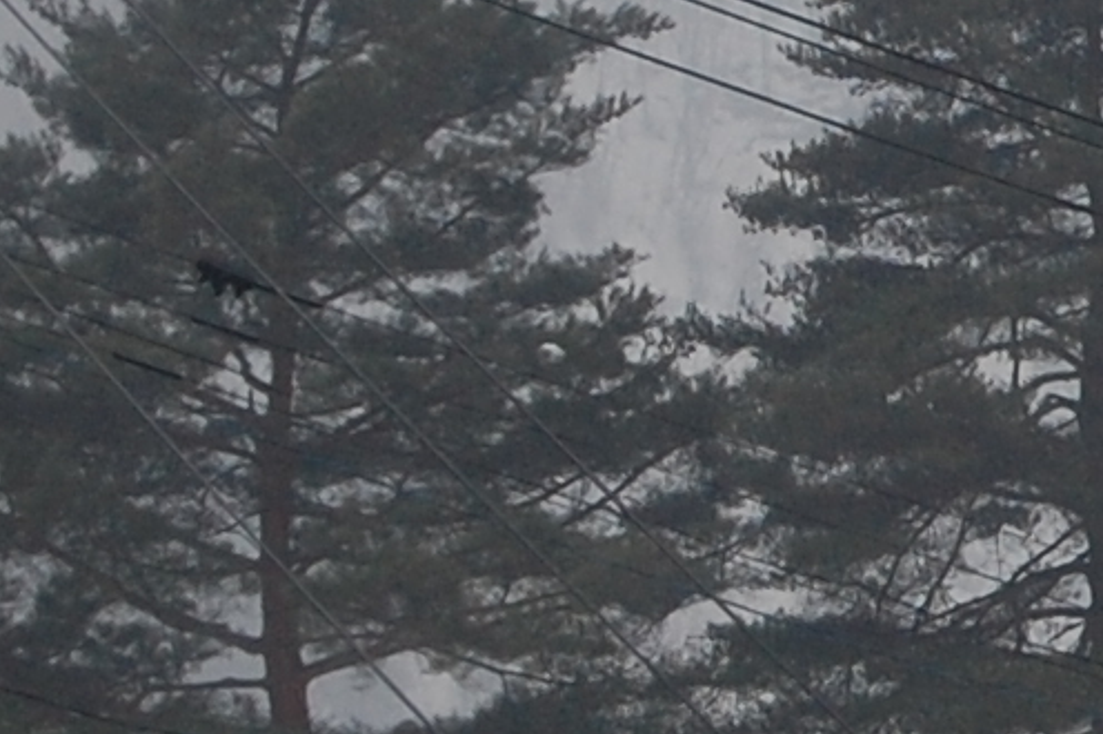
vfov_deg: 2.7
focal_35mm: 500
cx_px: 2081
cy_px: 407
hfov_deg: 4.1
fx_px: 15310
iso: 320
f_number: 5.6
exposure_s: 1/125
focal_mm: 55
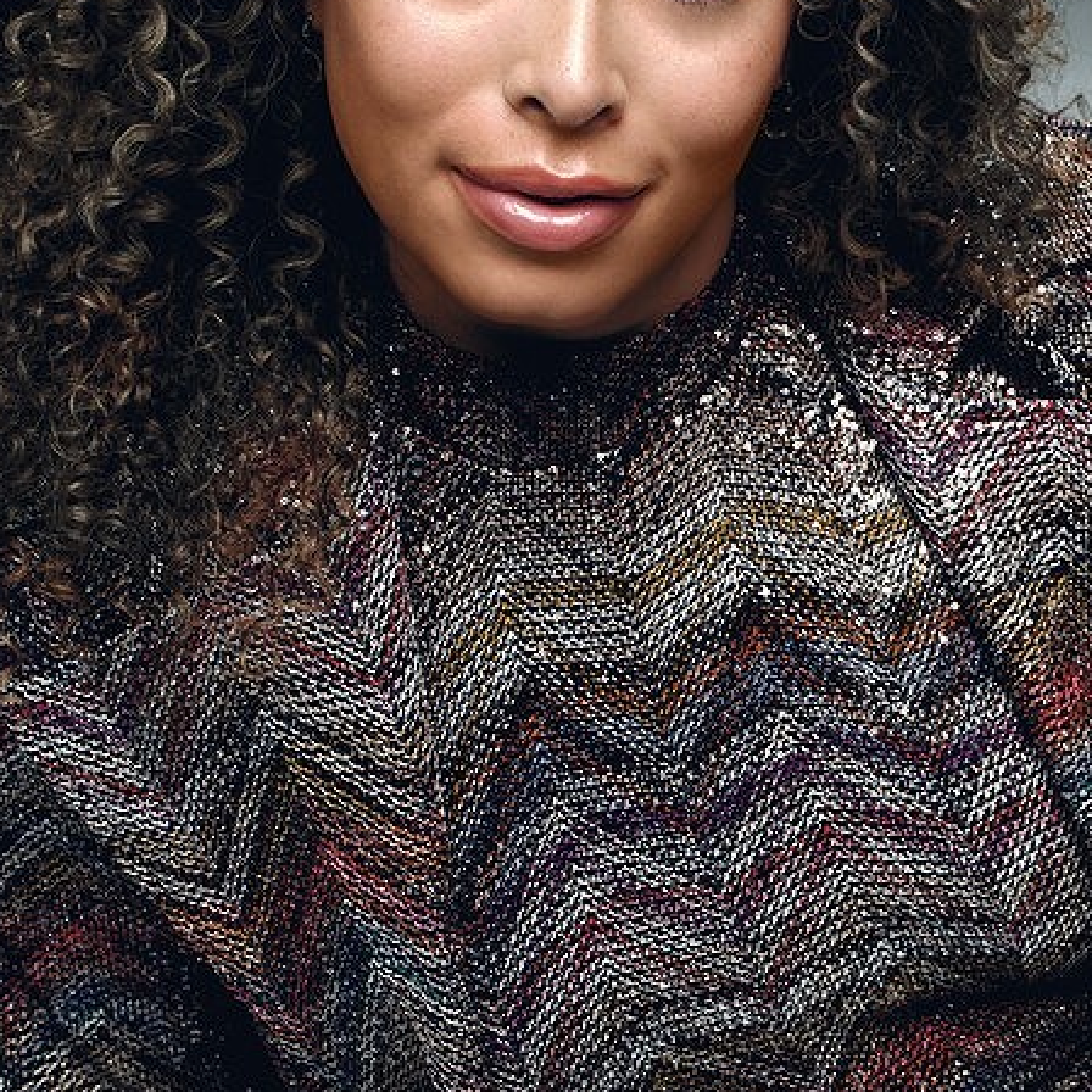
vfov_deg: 13.5
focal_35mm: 129
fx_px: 4604
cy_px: 714
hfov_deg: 13.3
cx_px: 1127
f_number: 8
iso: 640
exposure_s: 1/125
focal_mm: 62.4
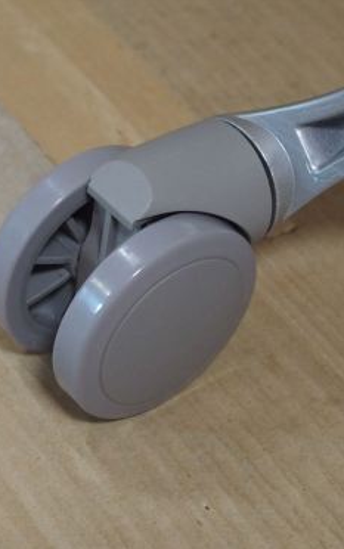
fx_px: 1812
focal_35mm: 121
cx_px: 148
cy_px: 275
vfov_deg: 17.2
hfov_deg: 10.8
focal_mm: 17.8
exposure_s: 1/30
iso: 800
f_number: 2.8
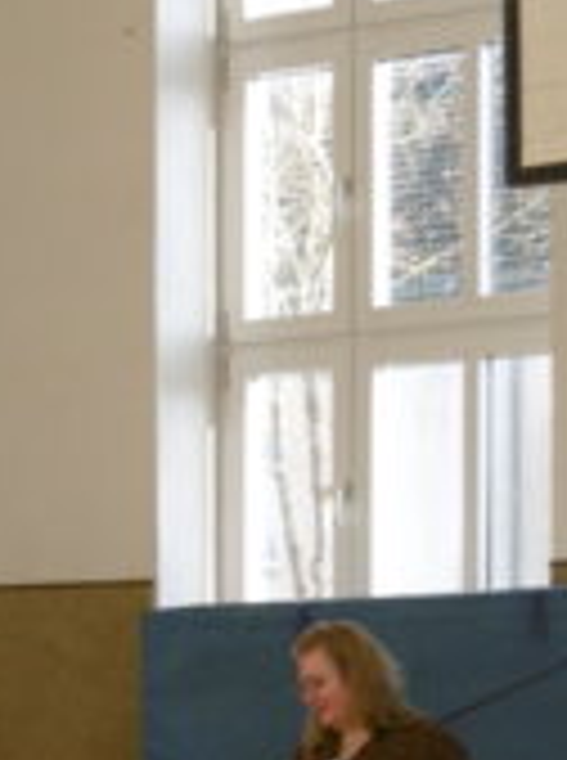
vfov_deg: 10.6
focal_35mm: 185
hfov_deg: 8.0
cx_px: 144
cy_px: 742
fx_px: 4056
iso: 200
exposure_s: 1/100
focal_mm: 14
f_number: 4.5
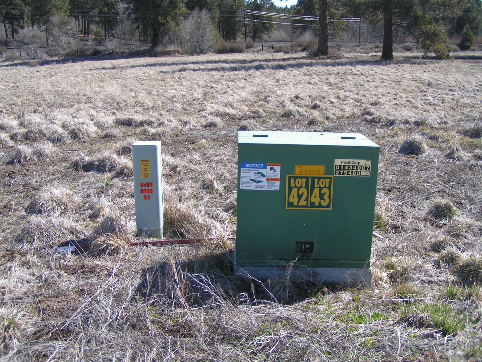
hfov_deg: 49.0
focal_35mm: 38
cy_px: 181
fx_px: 529
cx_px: 241
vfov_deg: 37.7
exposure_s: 1/640
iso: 50
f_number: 2.8
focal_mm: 5.8
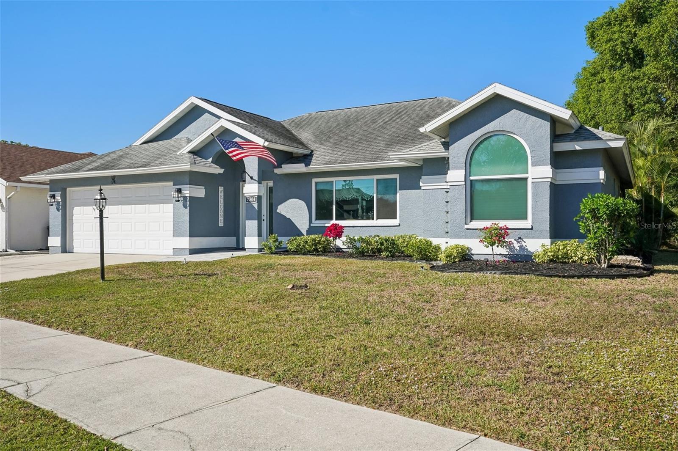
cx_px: 339
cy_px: 226
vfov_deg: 44.3
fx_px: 555
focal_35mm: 30
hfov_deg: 62.8
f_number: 8
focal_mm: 29.5
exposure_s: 1/1600
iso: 400
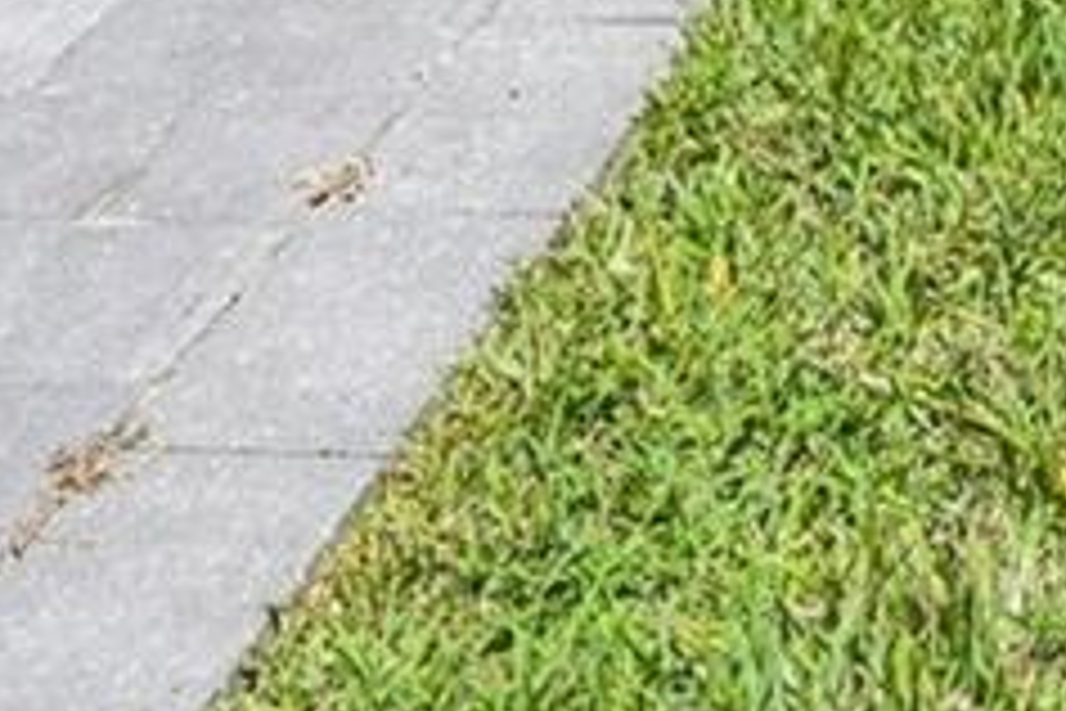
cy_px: -1449
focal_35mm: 108
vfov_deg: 9.7
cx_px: 1682
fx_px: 3198
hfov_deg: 16.8
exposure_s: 1/1000
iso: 400
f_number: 8
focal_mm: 16
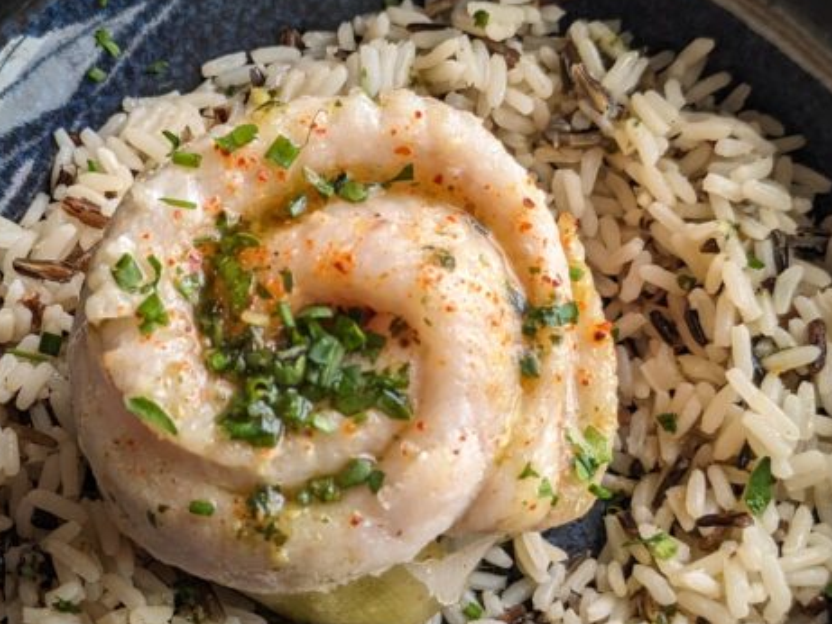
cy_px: 413
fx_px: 1442
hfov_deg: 32.1
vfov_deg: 24.3
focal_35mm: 60
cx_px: 348
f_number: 1.73
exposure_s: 1/99.9
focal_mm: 4.38
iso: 59
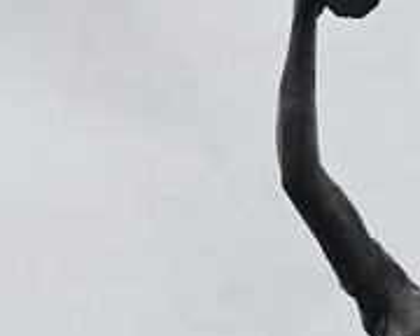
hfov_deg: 14.1
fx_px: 1653
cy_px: 830
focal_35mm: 133
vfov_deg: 10.0
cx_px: 497
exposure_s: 1/1132
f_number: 1.7
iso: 20
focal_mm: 6.3
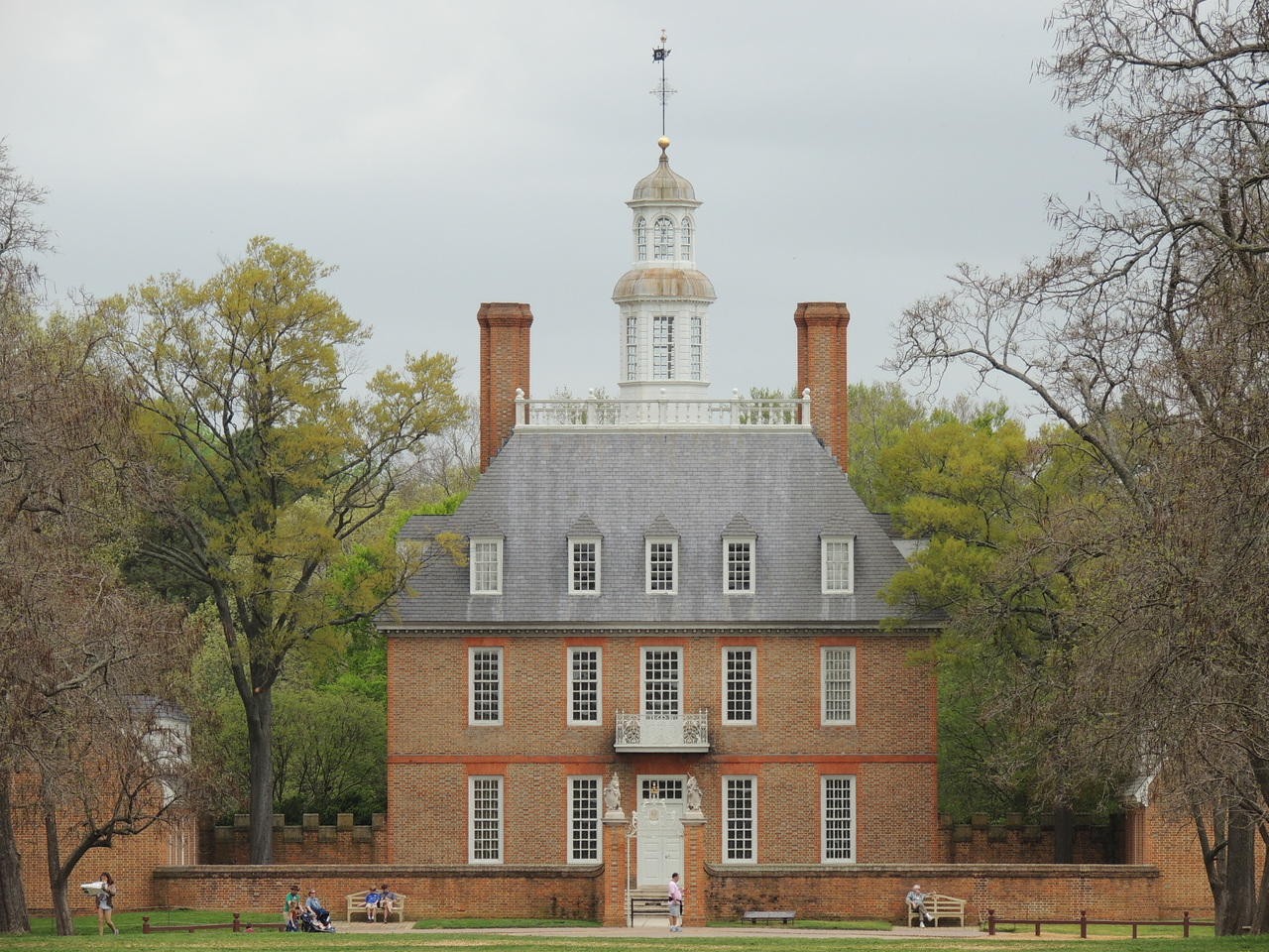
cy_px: 476
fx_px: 10081
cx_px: 634
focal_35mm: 275
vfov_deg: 5.4
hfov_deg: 7.2
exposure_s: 1/320
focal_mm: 49
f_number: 4.7
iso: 100
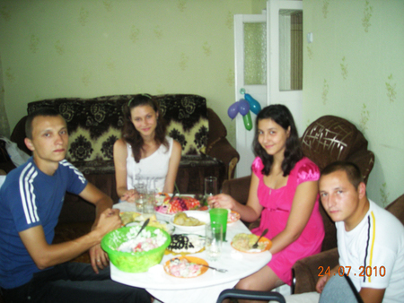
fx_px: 409
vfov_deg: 40.7
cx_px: 202
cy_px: 152
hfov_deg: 52.6
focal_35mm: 35
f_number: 2.8
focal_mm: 5.7
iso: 169
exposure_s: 1/30
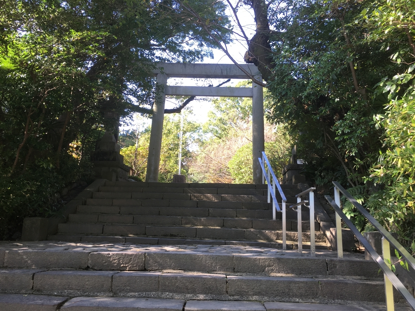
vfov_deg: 48.2
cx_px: 208
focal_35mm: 29
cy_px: 156
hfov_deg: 61.7
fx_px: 348
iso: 25
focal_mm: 4.15
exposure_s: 1/120
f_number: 2.2
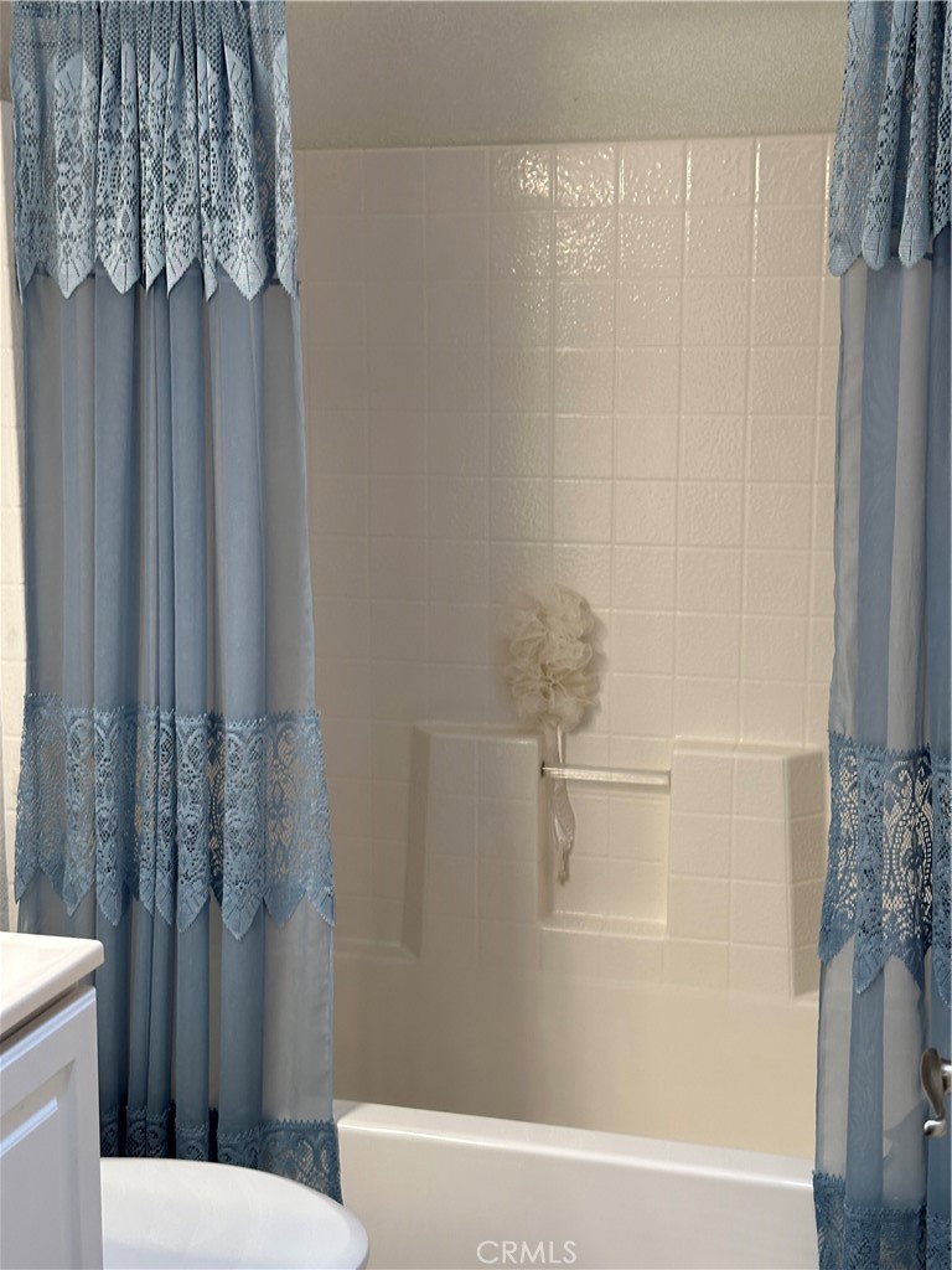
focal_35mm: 48
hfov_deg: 30.3
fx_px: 1760
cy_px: 635
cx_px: 476
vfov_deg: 39.7
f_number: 1.78
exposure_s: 1/60
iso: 125
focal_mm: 6.86
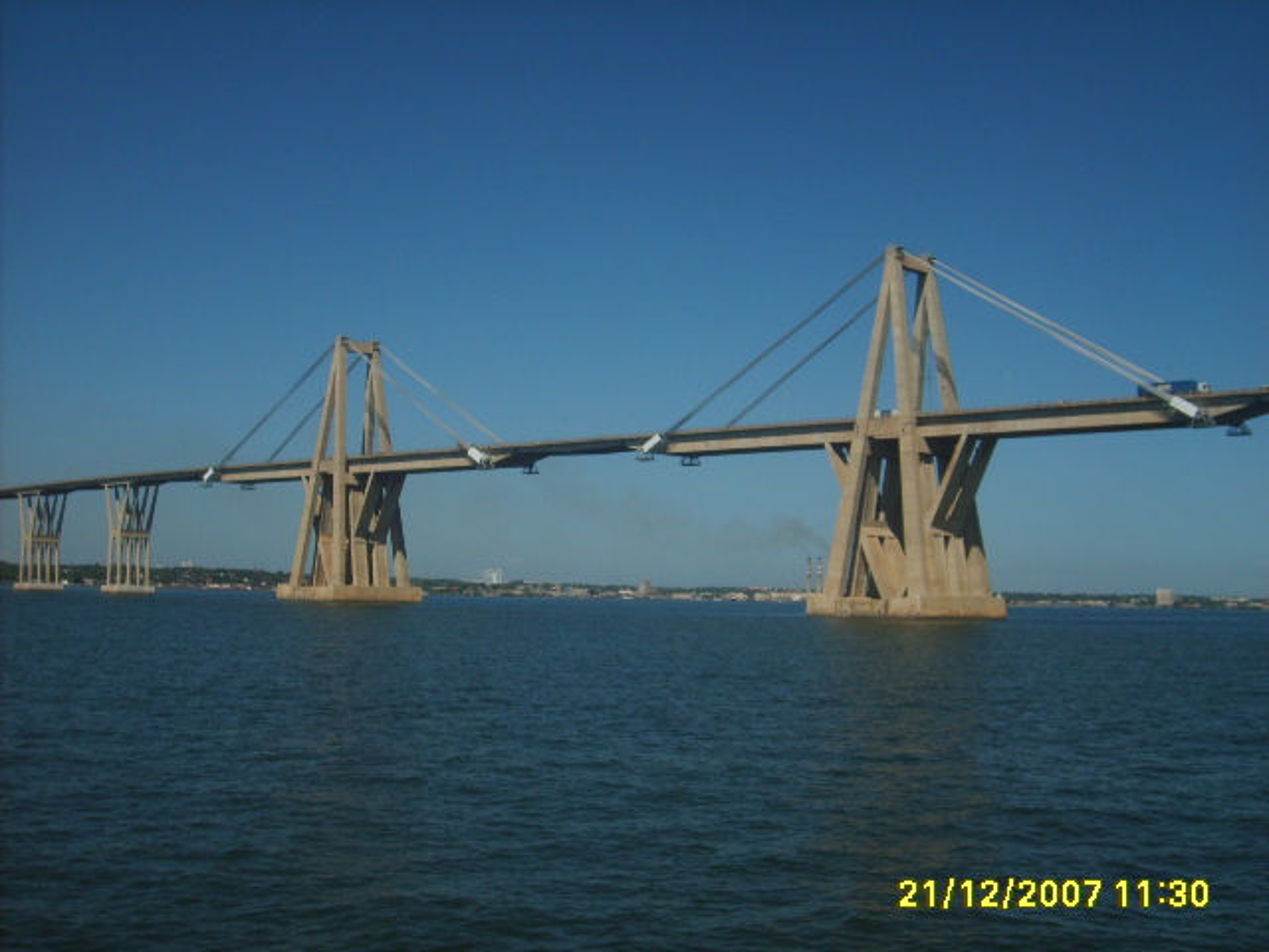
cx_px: 634
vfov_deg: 33.6
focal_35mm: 43
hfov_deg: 43.9
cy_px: 476
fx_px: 1576
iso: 50
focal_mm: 7.2
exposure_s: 1/500
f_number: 7.7
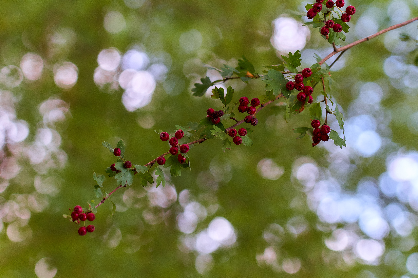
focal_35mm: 135
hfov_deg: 15.2
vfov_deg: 10.1
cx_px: 209
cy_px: 139
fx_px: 1567
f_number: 4
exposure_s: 1/160
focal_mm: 90
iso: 320
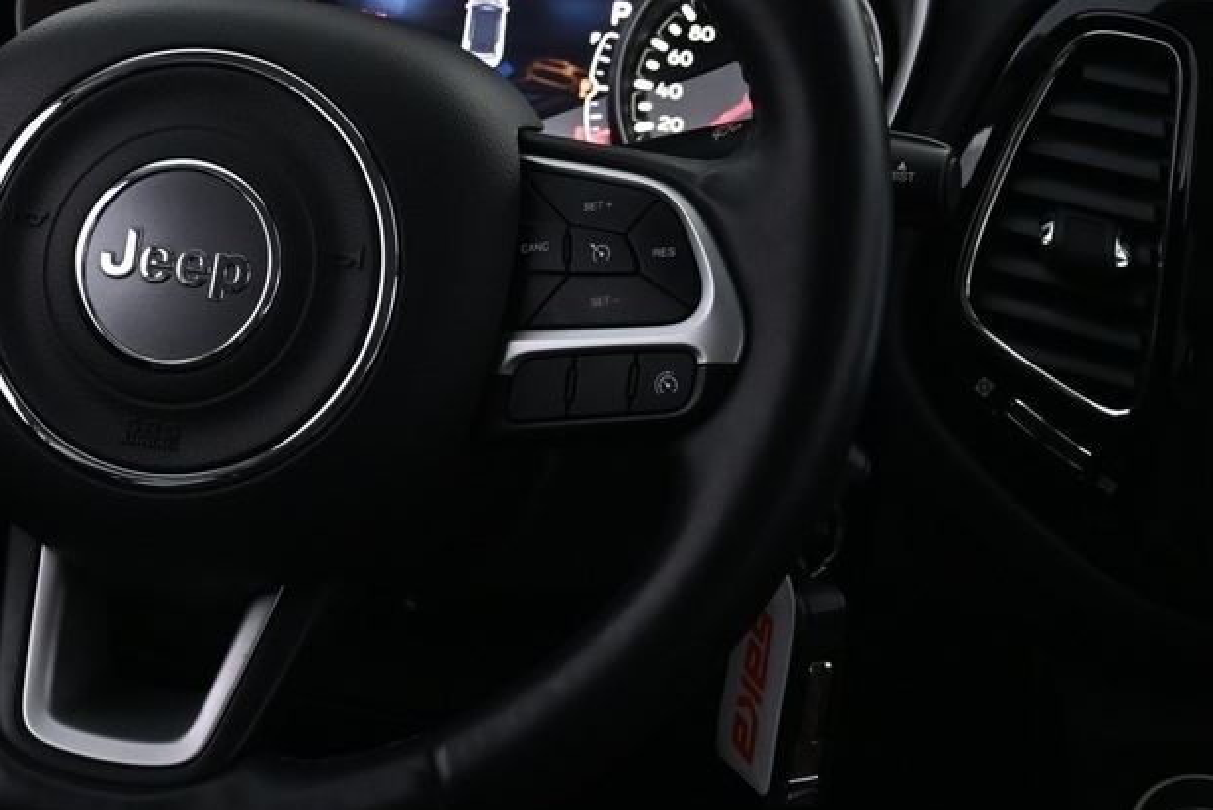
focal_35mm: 89
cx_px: 174
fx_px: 2999
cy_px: 259
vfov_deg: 15.3
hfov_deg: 22.4
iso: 900
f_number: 4
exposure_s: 1/40
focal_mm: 22.5
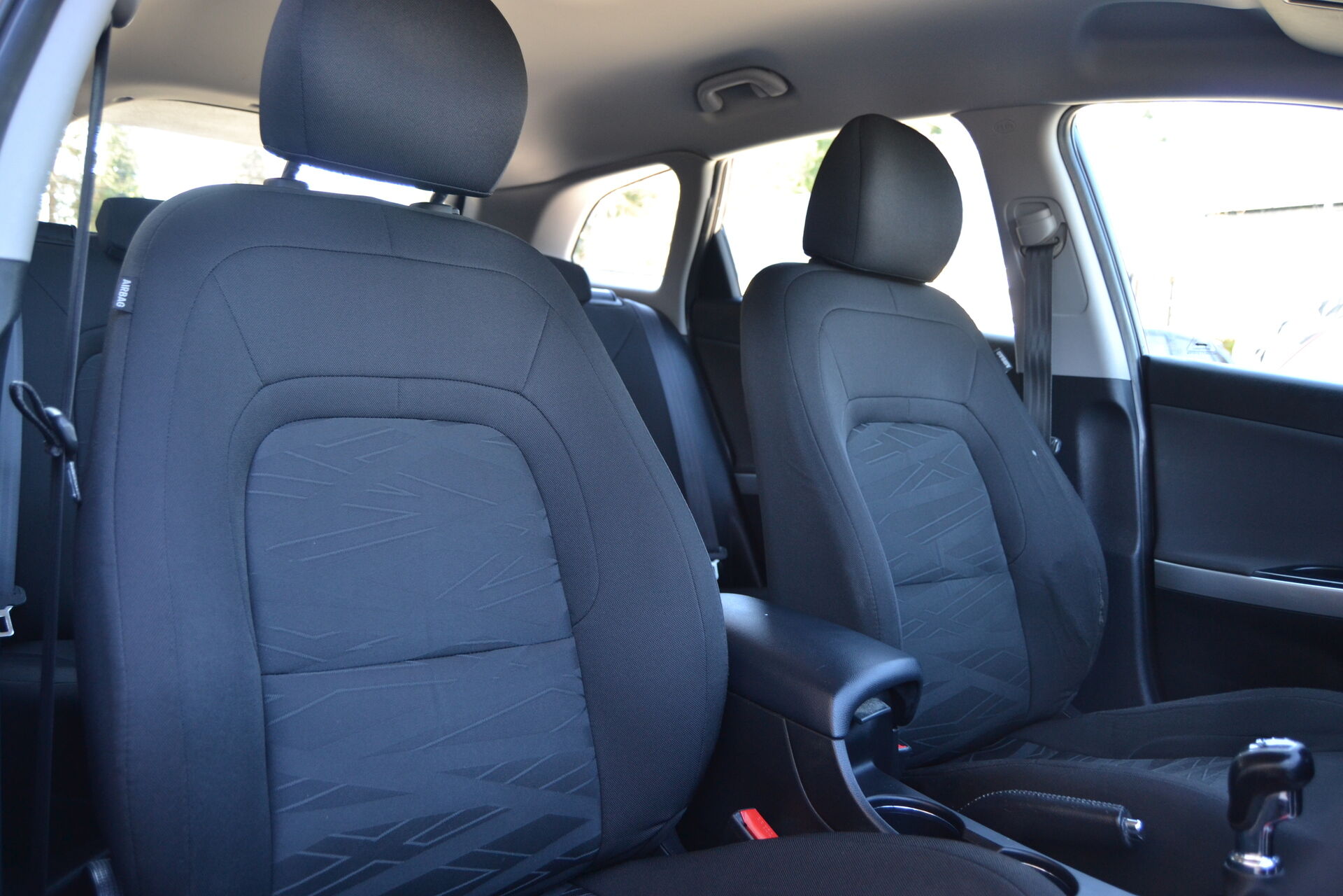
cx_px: 672
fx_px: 1007
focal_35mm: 27
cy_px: 448
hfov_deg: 67.4
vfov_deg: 47.9
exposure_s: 1/60
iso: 400
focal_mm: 18
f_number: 3.5
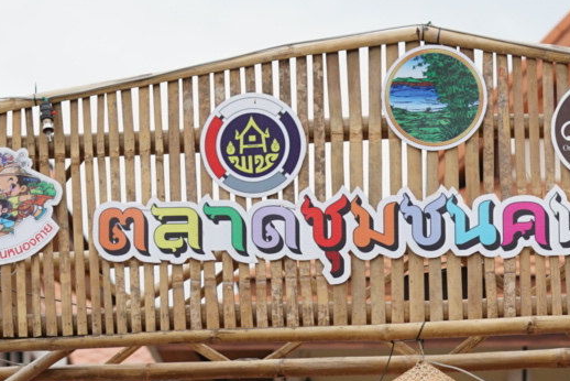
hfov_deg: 13.0
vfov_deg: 8.6
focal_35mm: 156
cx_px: 512
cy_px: 546
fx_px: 2471
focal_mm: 50
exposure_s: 1/160
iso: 250
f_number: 4
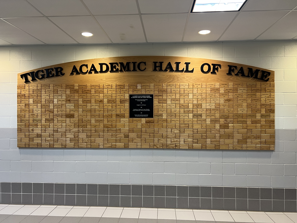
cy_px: 112
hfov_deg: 67.3
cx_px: 148
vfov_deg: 53.1
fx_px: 223
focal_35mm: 26
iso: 100
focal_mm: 5.7
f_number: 1.5
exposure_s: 1/60
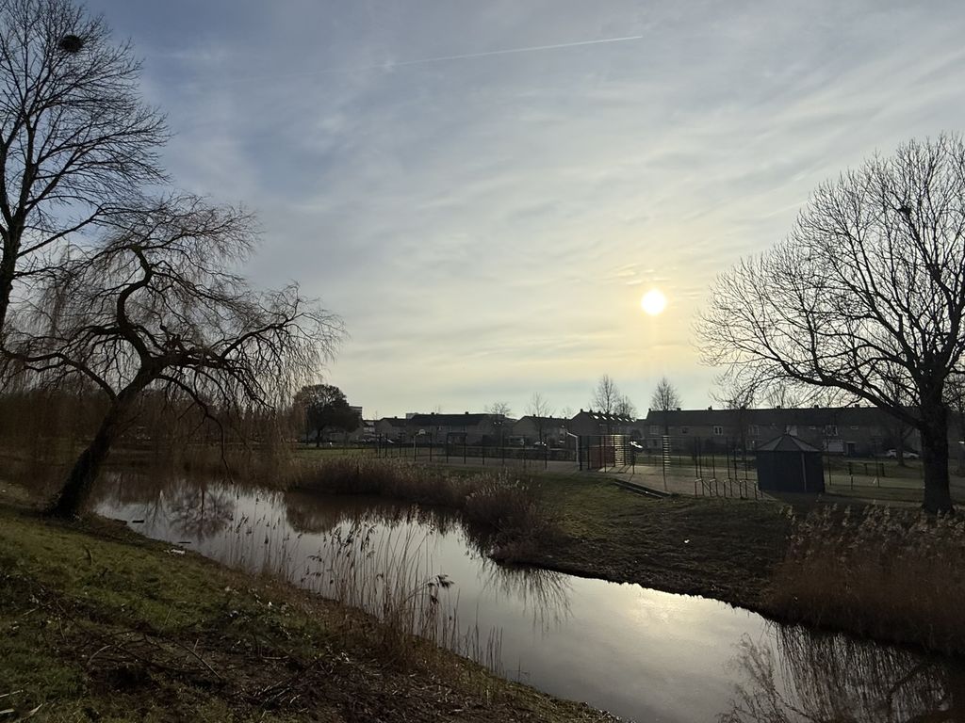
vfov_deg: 85.7
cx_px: 482
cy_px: 362
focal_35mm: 14
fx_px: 390
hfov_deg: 102.1
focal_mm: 2.22
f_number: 2.2
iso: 40
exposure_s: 1/6173
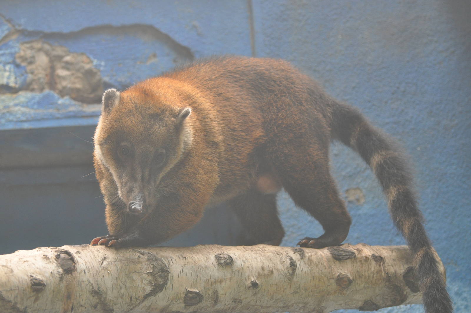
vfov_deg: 9.9
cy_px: 156
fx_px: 1803
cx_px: 236
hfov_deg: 14.9
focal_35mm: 138
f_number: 4.5
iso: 900
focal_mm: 92
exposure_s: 1/125
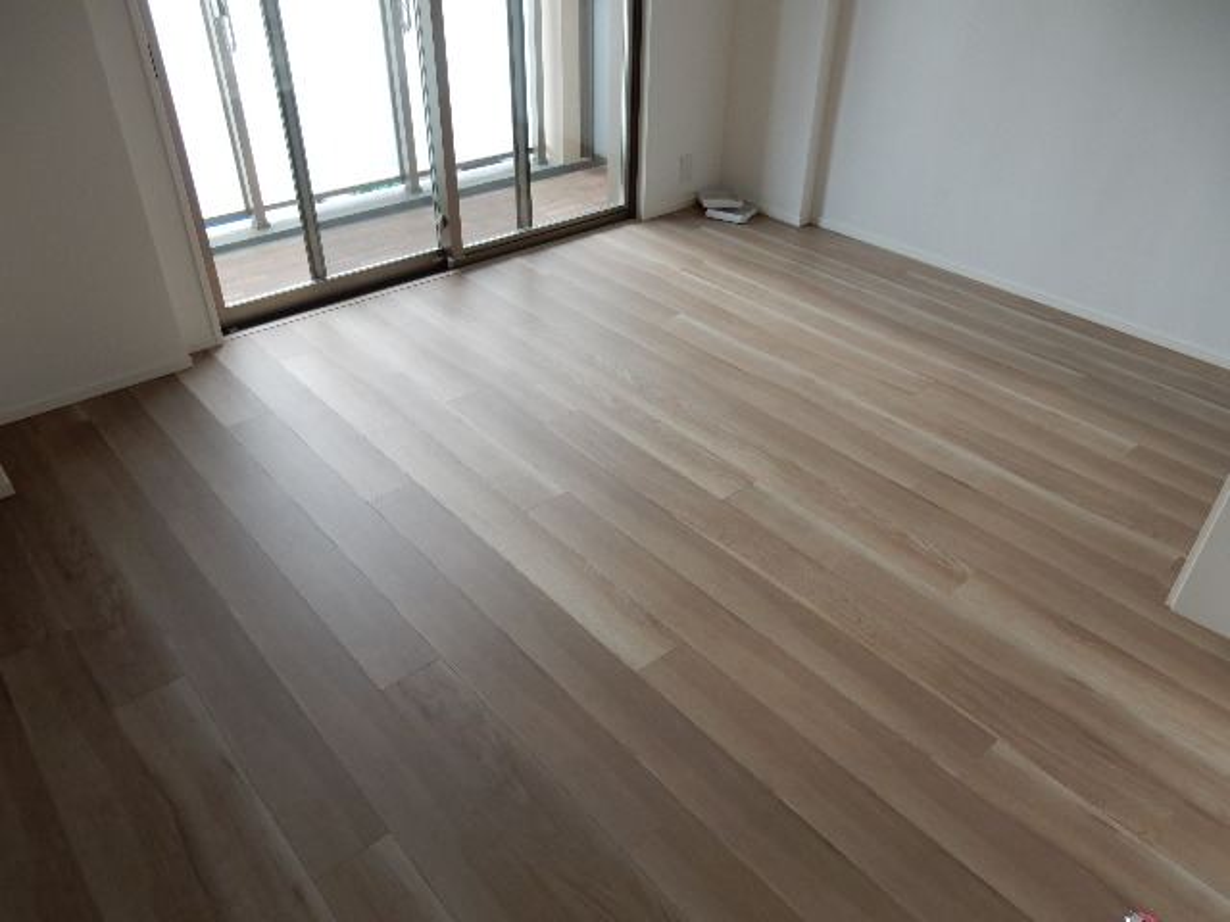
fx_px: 888
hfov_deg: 69.4
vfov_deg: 54.9
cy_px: 461
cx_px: 615
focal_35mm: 25
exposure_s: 1/60
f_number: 3.7
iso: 125
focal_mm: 4.5
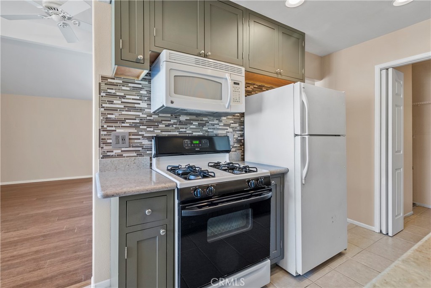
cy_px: 144
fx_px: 192
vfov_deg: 73.8
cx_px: 216
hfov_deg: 96.7
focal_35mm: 16
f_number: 8
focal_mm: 16
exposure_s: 1/4
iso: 640
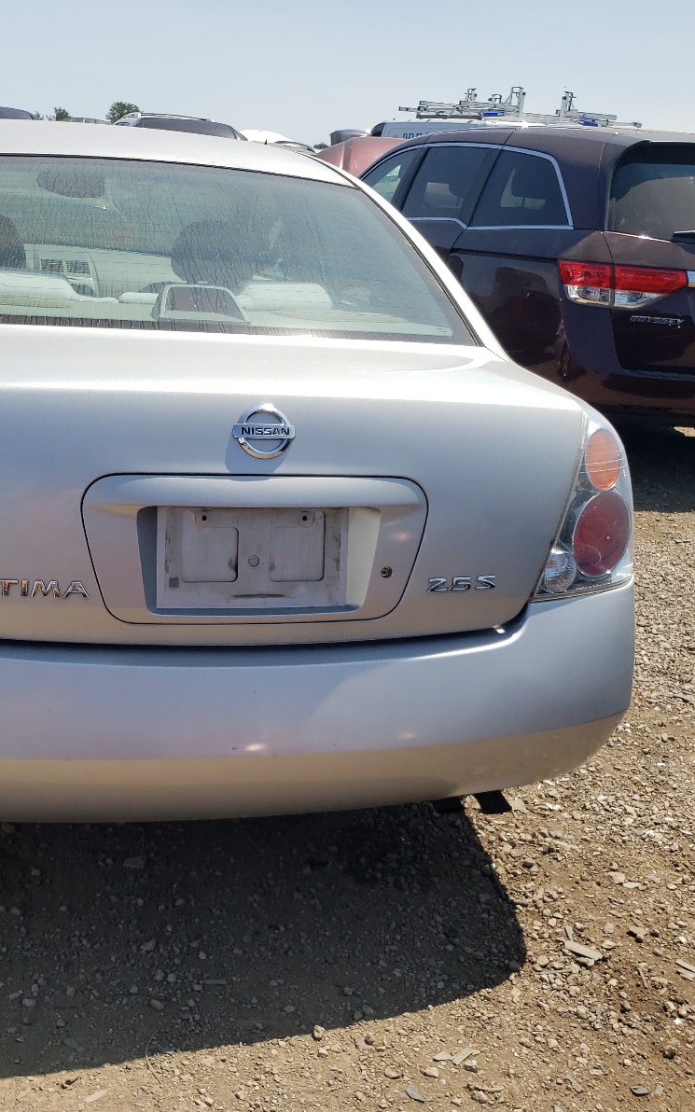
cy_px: 558
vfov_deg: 52.7
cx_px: 228
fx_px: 1121
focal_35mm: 37
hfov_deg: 34.1
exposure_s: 1/3333
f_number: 1.5
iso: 50
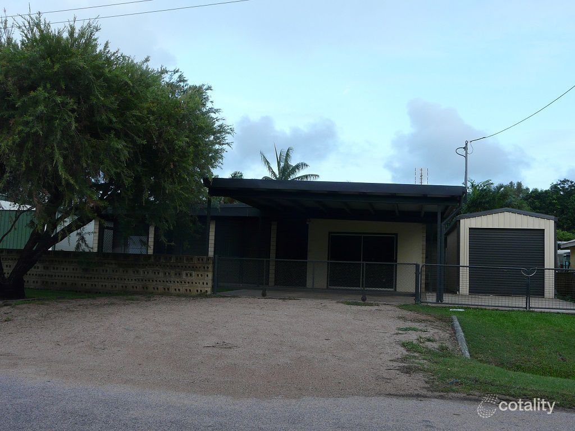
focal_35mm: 34
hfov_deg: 54.0
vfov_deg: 41.8
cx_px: 288
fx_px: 565
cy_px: 216
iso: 100
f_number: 4
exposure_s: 1/125
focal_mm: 4.6
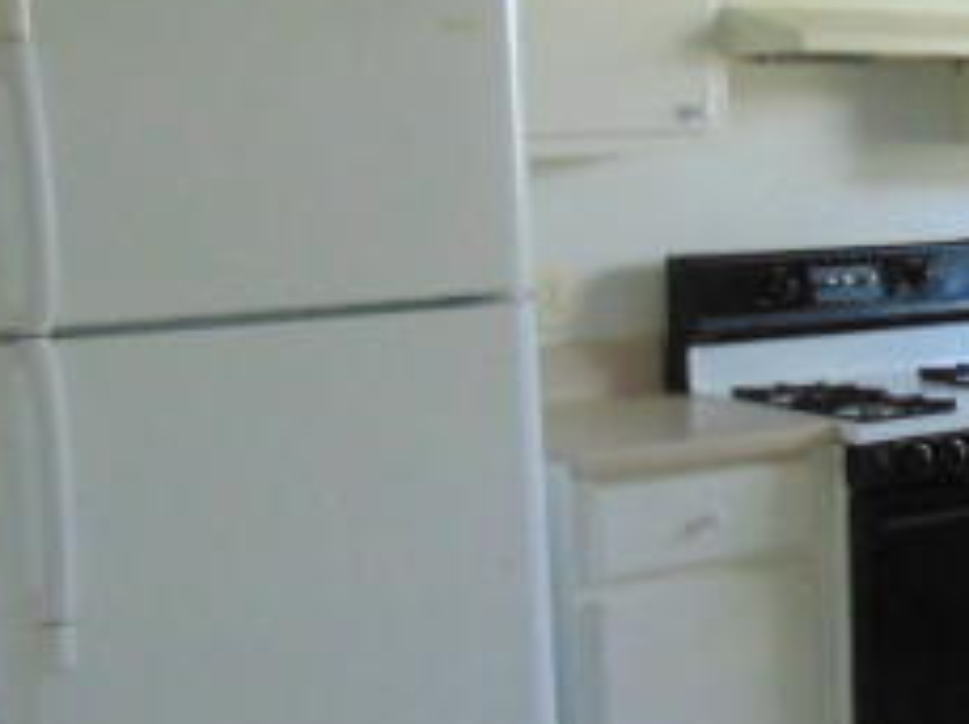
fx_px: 1956
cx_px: 1092
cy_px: 347
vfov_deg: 21.0
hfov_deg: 25.6
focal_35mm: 70
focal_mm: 4.5
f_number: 3
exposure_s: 1/30
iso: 400
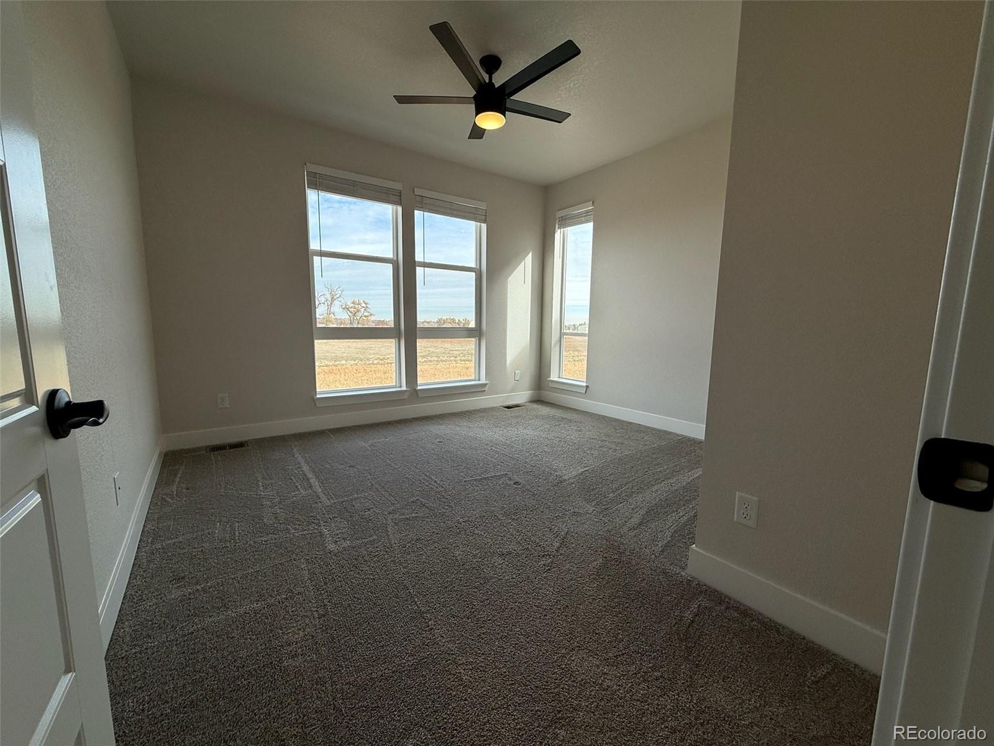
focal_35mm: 14
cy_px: 373
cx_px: 497
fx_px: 402
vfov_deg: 85.7
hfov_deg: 102.1
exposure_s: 1/531
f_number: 2.2
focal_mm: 2.22
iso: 64
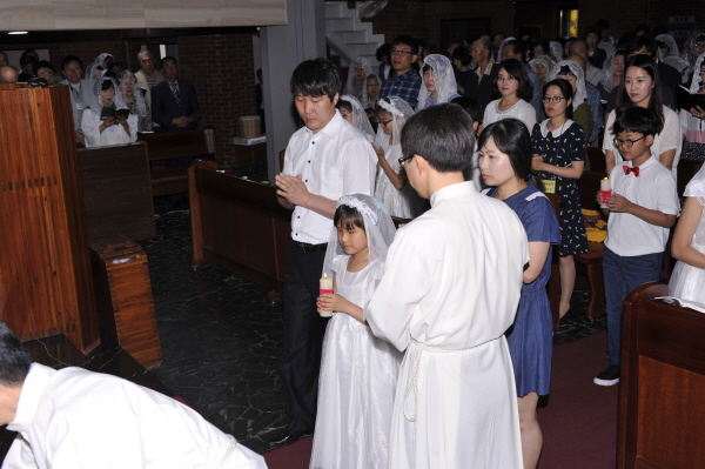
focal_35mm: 45
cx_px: 352
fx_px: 881
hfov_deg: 43.6
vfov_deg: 29.8
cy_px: 234
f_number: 8
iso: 200
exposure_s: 1/60
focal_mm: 45
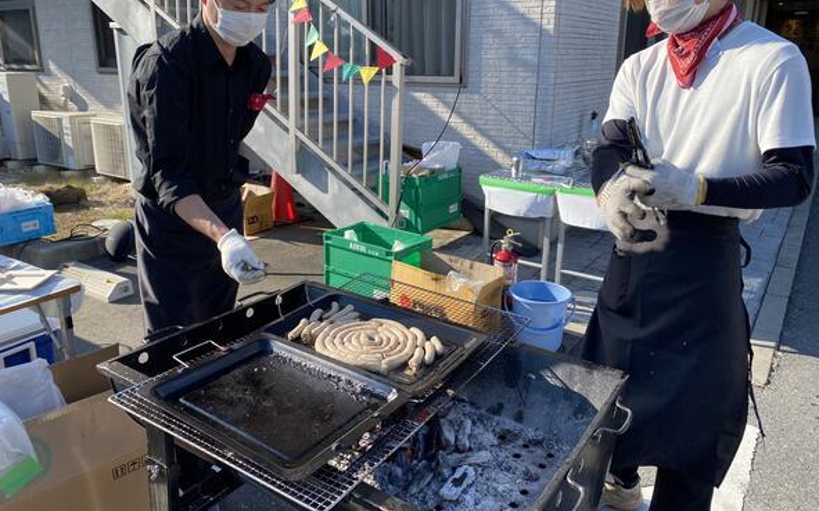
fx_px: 625
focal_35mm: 28
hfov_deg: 66.5
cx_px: 406
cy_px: 228
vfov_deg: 44.4
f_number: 1.8
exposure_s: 1/1053
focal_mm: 4.25
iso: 32
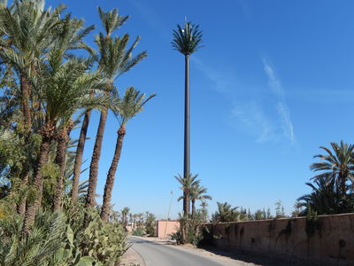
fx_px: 368
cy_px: 133
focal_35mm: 36
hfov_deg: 51.4
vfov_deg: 39.7
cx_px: 177
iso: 125
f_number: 4
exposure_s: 1/1250
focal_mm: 6.5
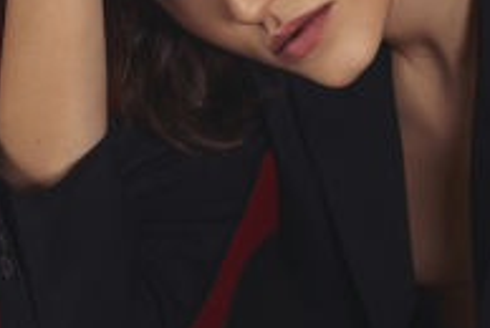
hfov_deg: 9.5
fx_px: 2944
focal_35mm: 216
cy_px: 199
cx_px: 296
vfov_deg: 6.4
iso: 100
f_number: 5.6
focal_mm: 105
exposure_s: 1/200
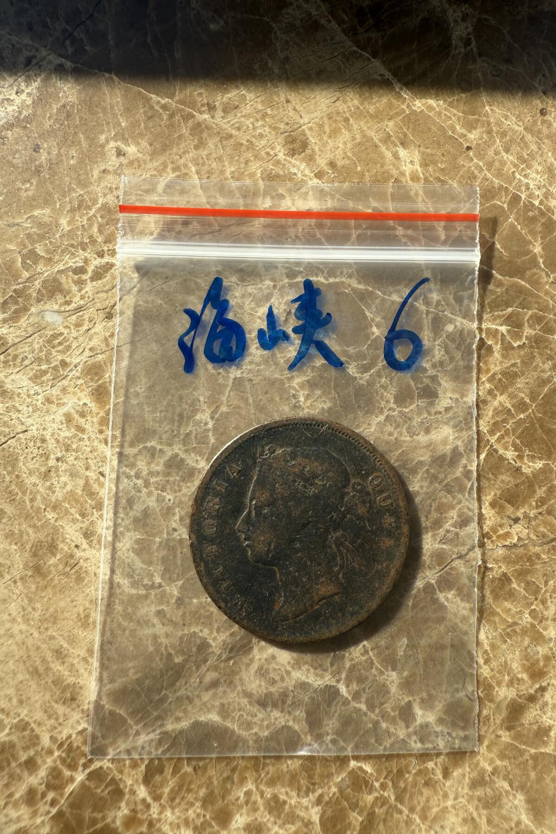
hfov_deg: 51.2
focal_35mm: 25
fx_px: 579
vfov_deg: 71.5
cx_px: 306
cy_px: 417
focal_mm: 2.22
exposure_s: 1/755
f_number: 2.2
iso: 40
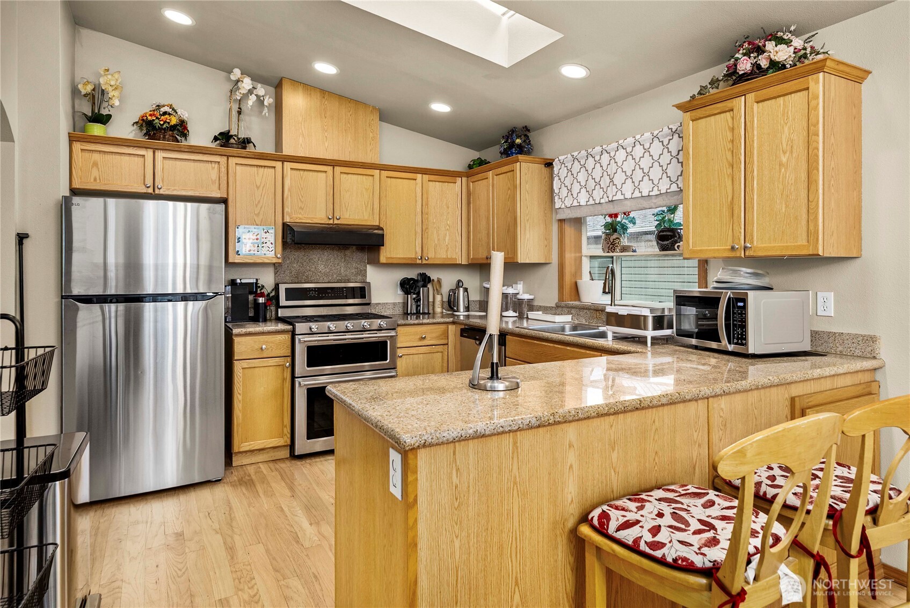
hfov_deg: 83.9
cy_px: 304
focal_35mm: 20
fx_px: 506
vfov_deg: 62.0
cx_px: 455
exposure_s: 1/5
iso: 1000
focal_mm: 20
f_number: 7.1
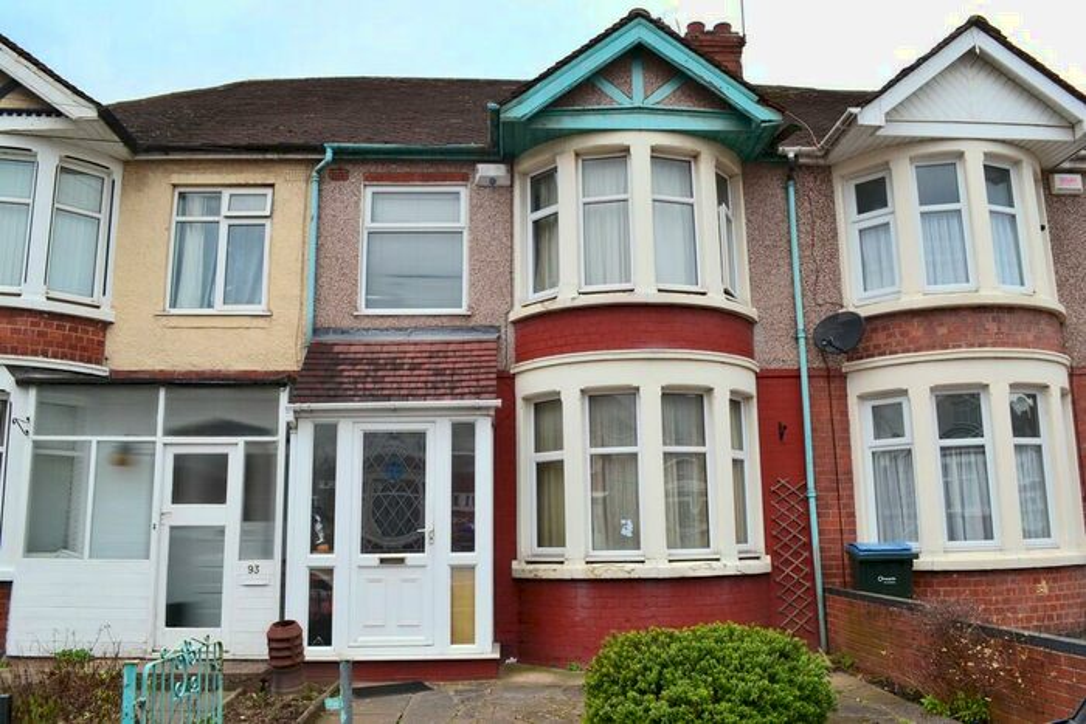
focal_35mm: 27
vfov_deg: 47.9
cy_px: 362
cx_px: 543
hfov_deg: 67.4
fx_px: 815
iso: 400
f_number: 8
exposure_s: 1/80
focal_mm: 18
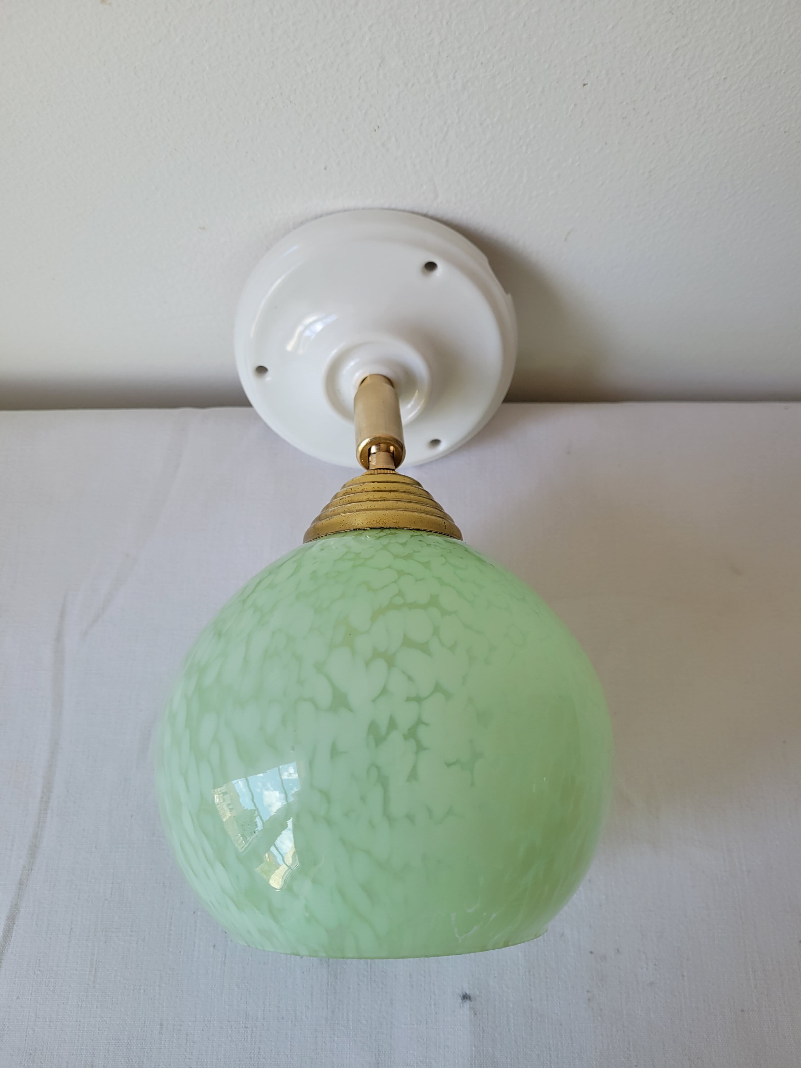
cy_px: 534
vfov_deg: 67.3
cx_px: 400
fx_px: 802
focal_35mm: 26
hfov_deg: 53.1
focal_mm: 5.4
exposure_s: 1/102
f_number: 1.8
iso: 40
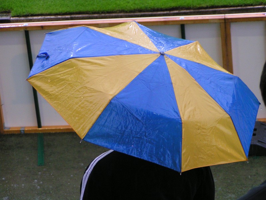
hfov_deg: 12.6
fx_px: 1206
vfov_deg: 9.5
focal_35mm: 157
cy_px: 100
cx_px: 133
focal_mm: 24
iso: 200
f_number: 3.5
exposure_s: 1/100
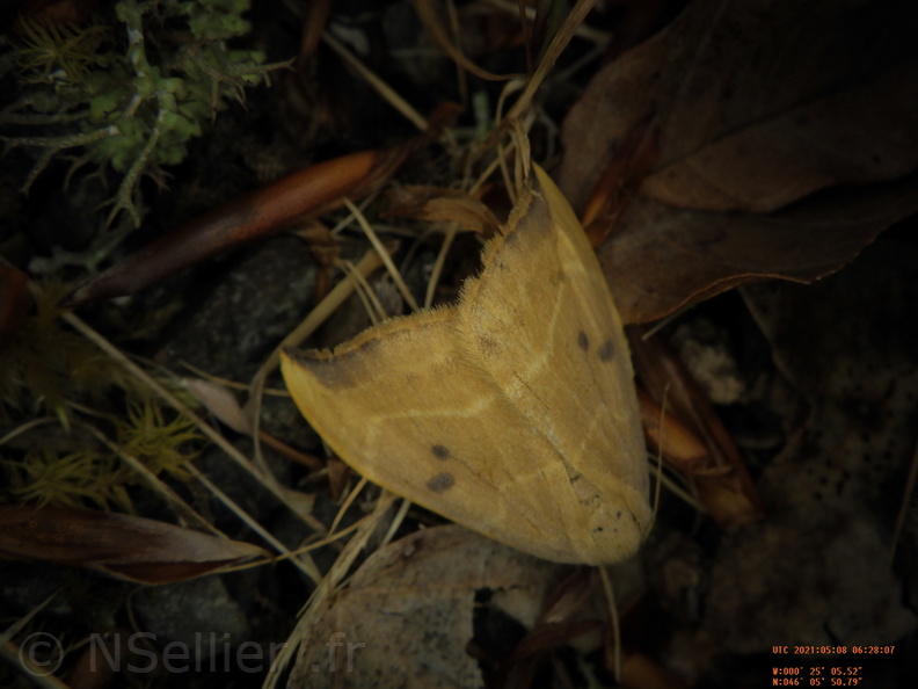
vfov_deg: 41.8
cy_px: 344
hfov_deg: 54.0
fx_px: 902
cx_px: 459
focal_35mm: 34
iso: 125
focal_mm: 6.1
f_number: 4.6
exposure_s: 1/1500
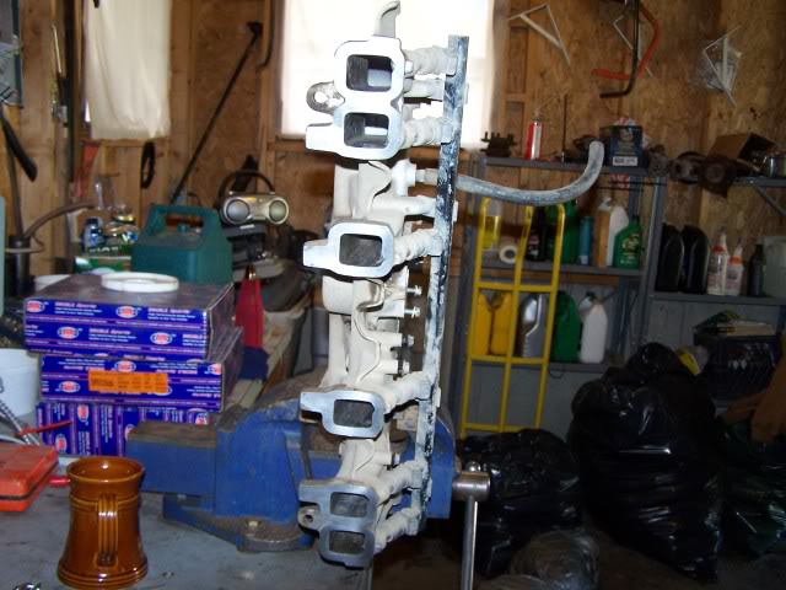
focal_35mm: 38
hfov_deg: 49.0
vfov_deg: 37.7
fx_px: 863
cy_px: 295
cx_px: 393
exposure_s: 1/60
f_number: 2.8
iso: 140
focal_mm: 6.3
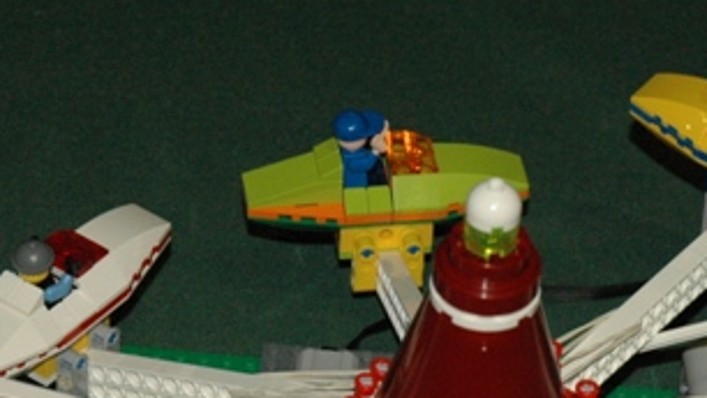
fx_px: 3543
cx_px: 462
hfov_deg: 11.4
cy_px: 479
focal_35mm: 189
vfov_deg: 6.4
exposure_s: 1/60
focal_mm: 46
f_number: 4.5
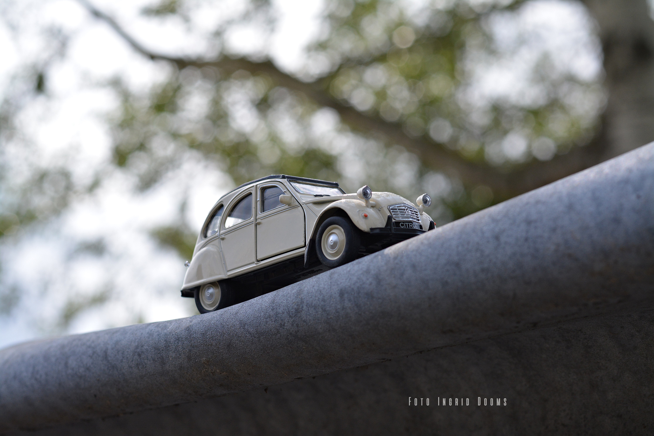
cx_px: 327
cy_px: 218
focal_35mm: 75
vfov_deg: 18.2
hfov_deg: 27.0
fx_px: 1362
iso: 400
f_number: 5.6
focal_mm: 50
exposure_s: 1/1250
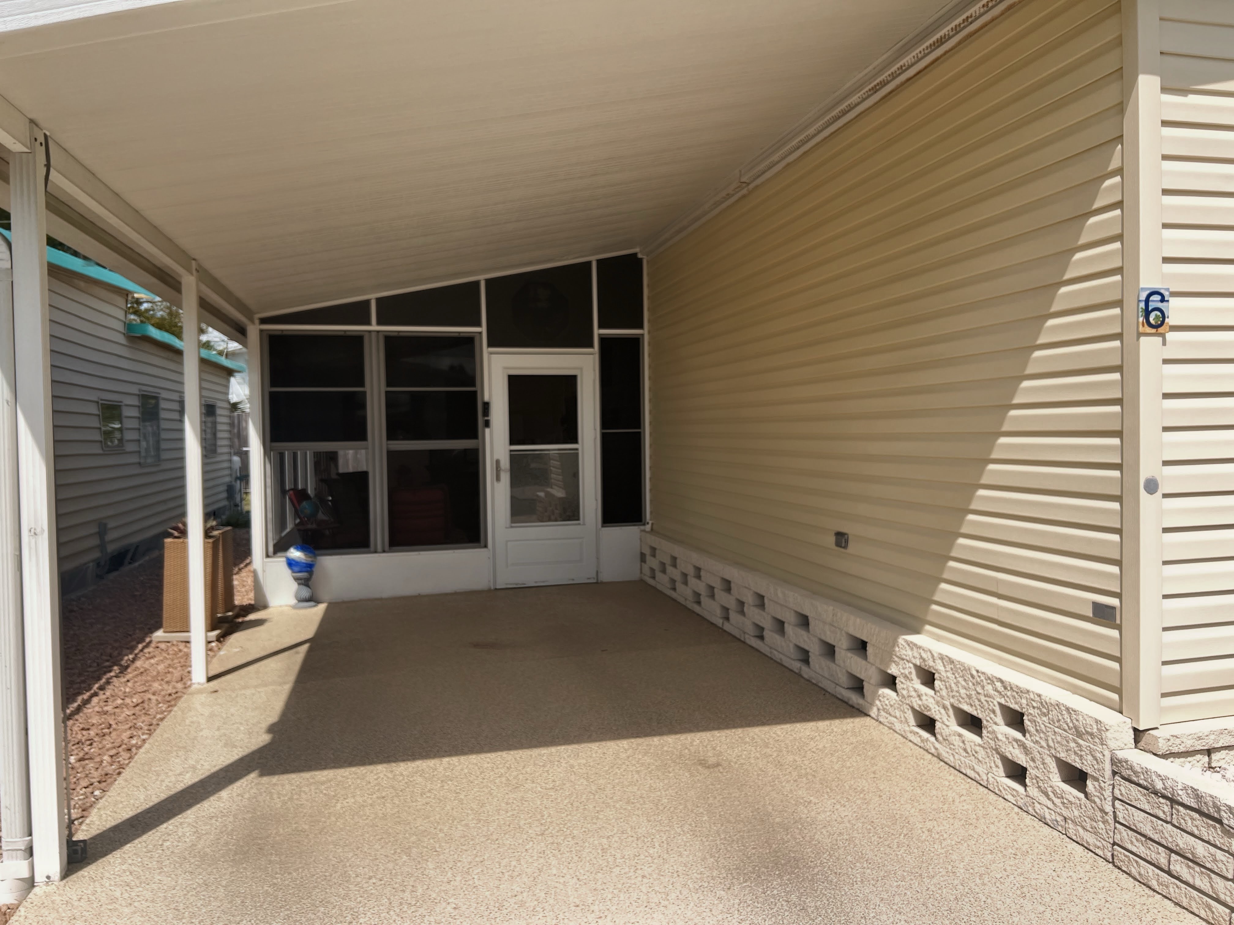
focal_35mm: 26
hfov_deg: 67.3
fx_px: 927
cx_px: 617
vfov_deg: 53.1
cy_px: 462
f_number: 1.5
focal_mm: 5.7
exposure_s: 1/1326
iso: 50
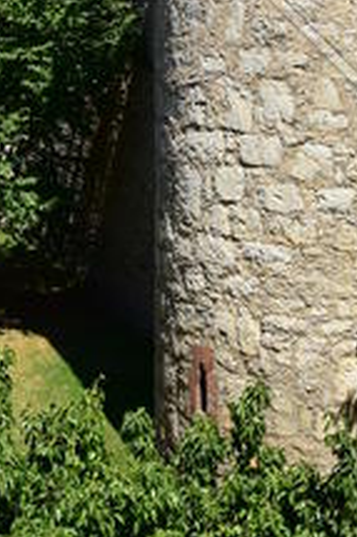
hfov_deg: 18.6
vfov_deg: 24.2
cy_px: -167
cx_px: 109
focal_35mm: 73
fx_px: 1088
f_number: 8
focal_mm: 18
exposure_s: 1/200
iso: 100
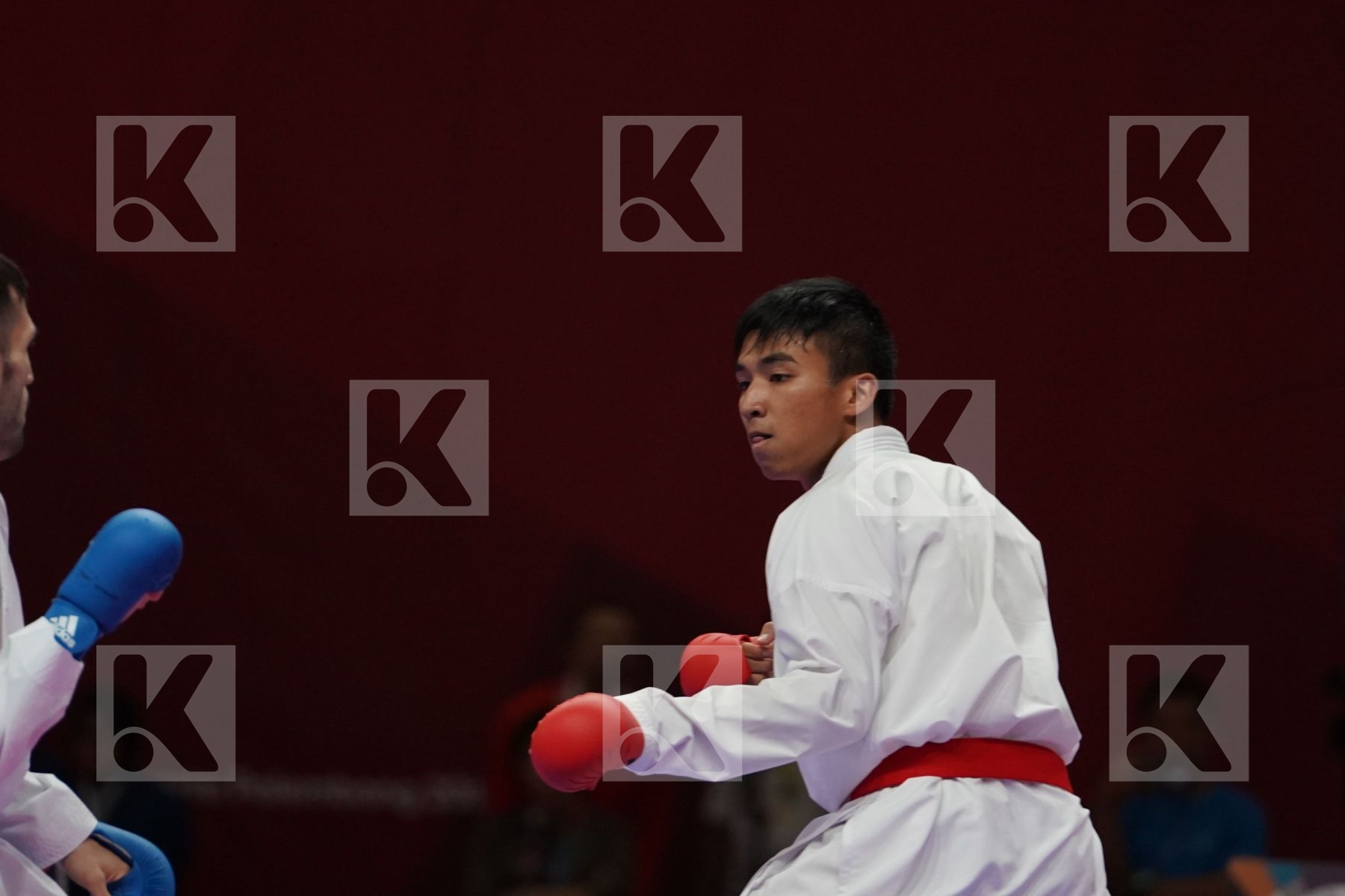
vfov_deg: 3.4
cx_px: 672
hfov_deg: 5.1
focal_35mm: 403
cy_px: 448
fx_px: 15055
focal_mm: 269
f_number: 4
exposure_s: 1/1000
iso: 2500
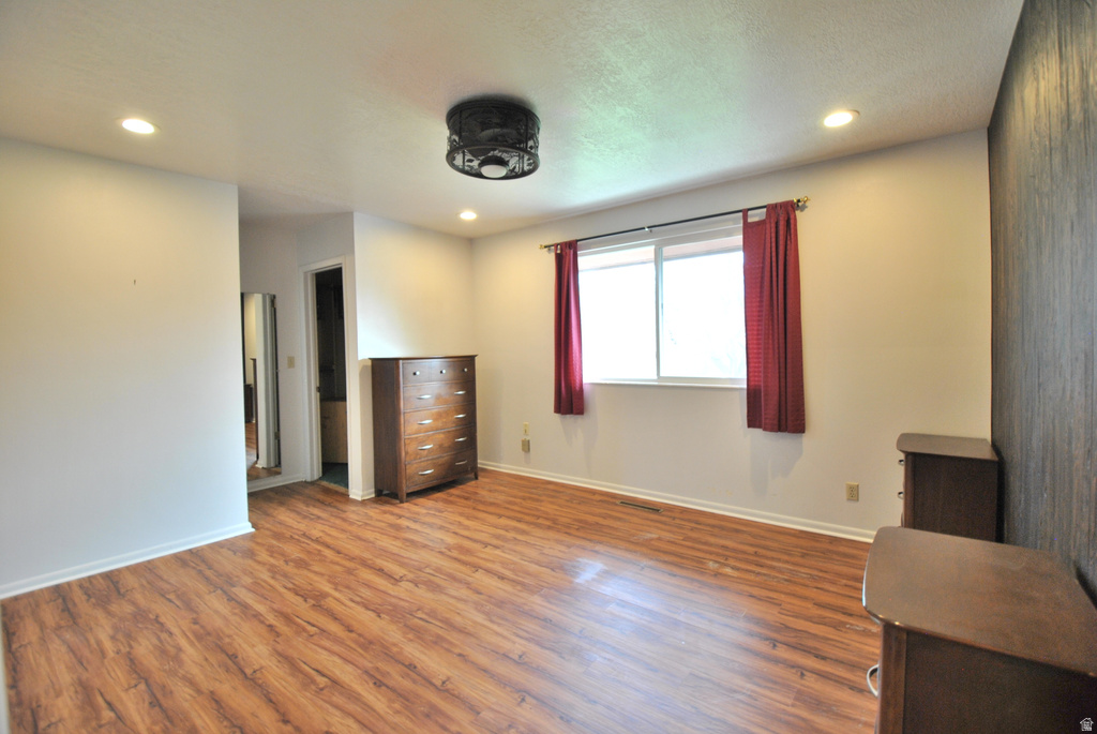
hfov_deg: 100.3
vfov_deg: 77.5
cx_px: 548
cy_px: 367
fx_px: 458
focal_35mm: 15
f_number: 3.5
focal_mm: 10
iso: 280
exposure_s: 1/30
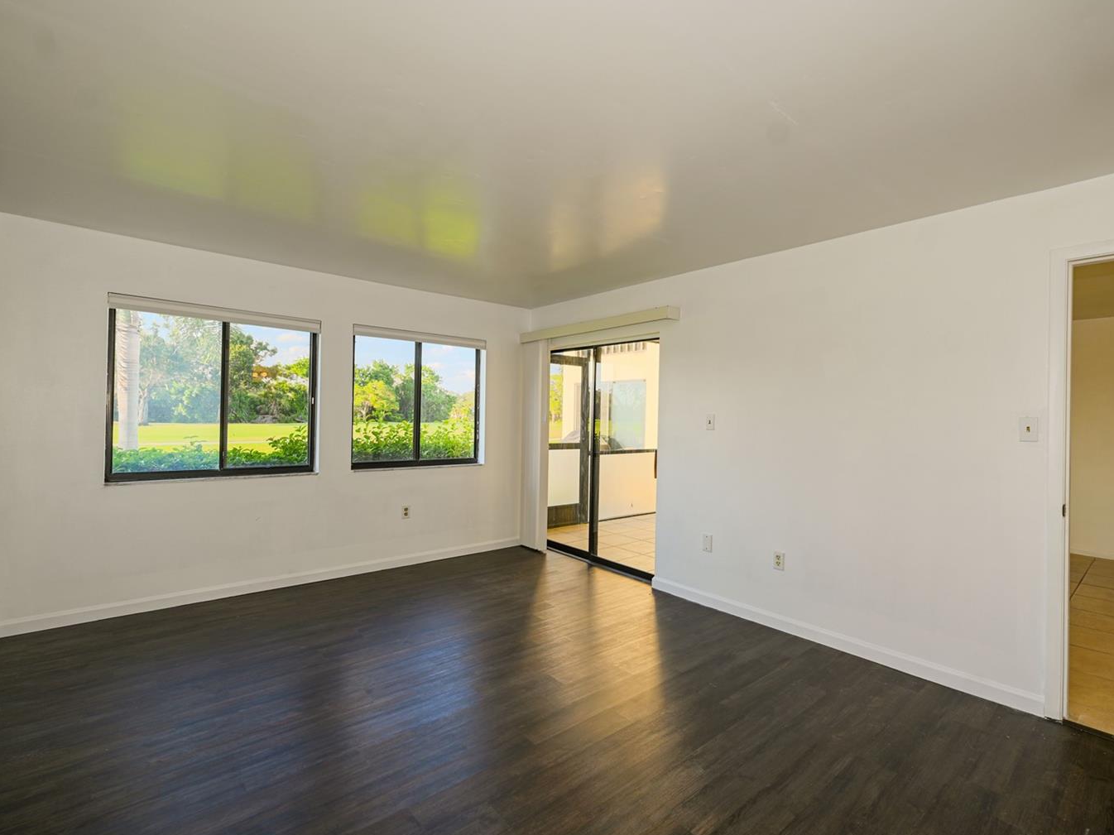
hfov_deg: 92.1
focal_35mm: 17
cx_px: 620
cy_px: 408
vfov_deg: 76.1
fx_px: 533
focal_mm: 14.5
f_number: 4
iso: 800
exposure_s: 1/60
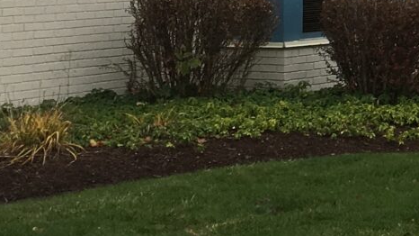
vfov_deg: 8.4
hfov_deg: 14.5
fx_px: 1544
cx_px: 615
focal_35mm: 139
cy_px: -199
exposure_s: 1/349
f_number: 2.2
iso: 25
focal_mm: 4.15
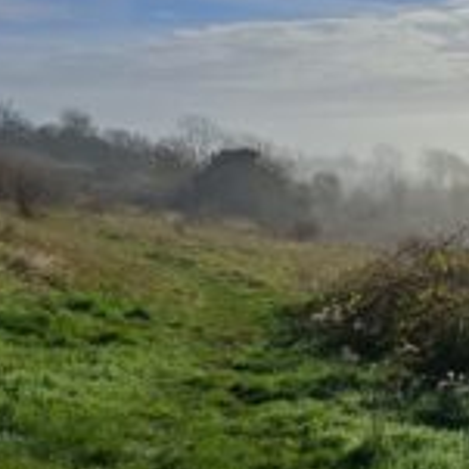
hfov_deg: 29.5
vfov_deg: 31.6
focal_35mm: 54
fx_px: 828
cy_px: 211
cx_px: 472
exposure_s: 1/10309
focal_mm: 5.54
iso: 50
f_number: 1.8
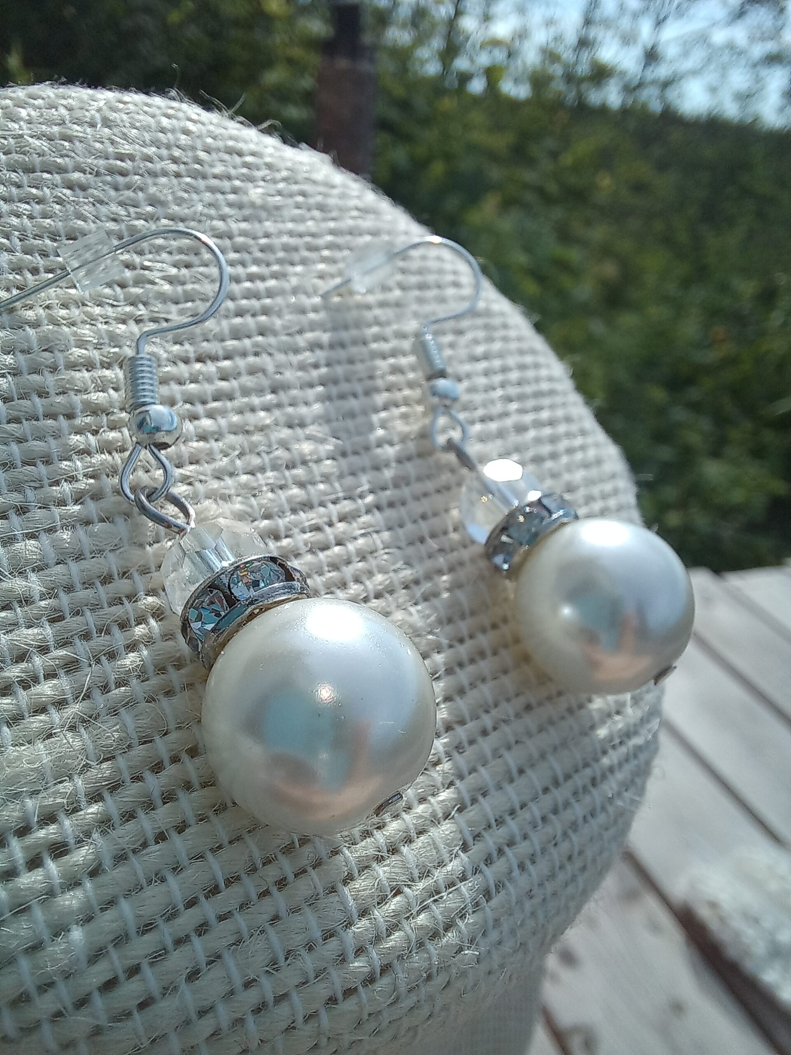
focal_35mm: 25
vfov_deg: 69.4
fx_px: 762
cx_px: 396
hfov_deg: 54.9
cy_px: 528
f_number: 2.4
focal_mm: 2.13
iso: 40
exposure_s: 1/1174
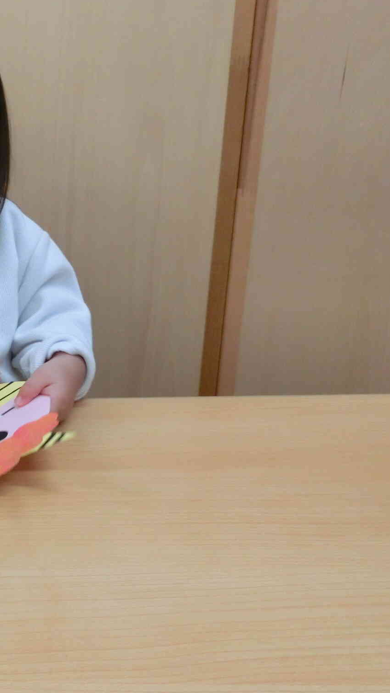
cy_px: 348
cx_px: -45
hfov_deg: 28.8
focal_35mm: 37
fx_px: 680
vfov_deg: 54.0
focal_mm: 4.5
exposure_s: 1/80
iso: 400
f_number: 3.5
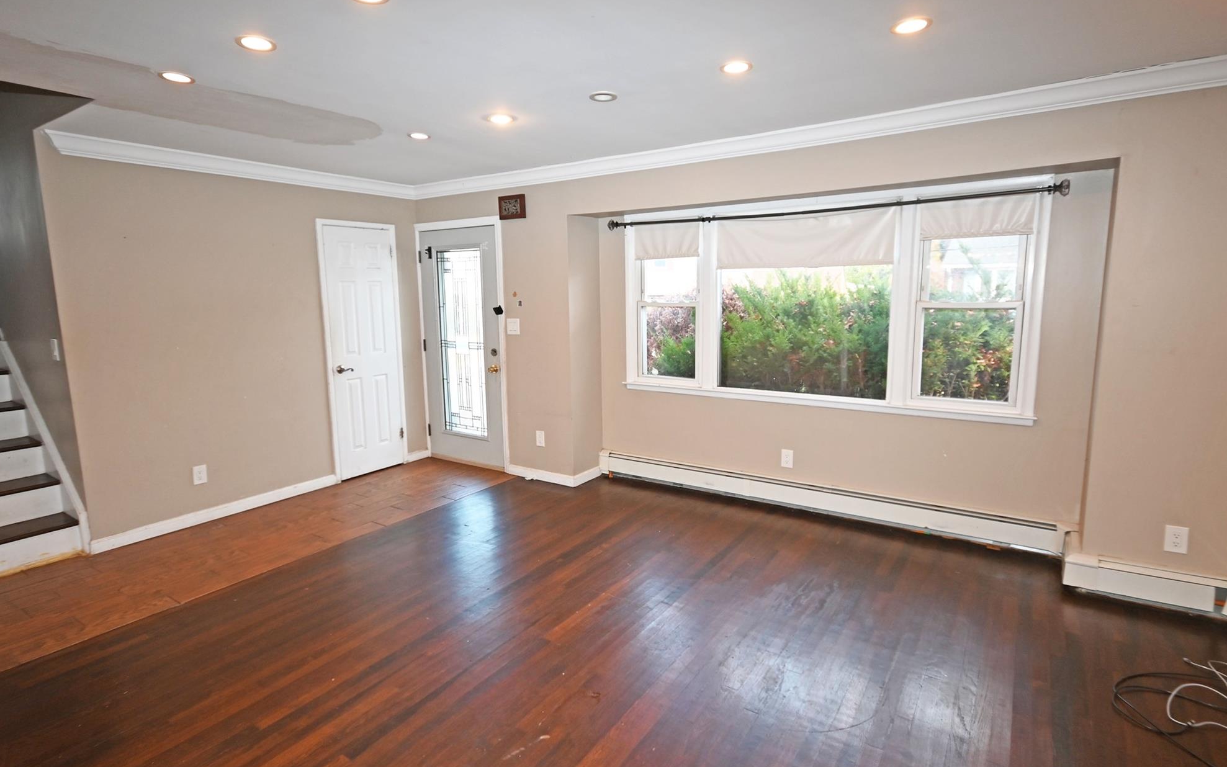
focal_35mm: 19
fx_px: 635
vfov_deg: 62.2
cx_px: 596
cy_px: 368
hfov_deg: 88.0
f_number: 4.5
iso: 320
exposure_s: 1/60
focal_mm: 12
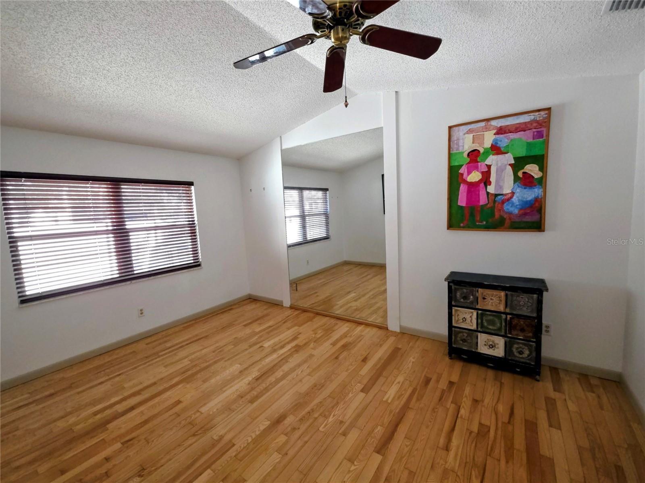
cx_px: 322
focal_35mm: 13
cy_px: 242
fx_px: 242
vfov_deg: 89.9
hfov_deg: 106.2
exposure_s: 1/30
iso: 100
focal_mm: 2.2
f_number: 1.9
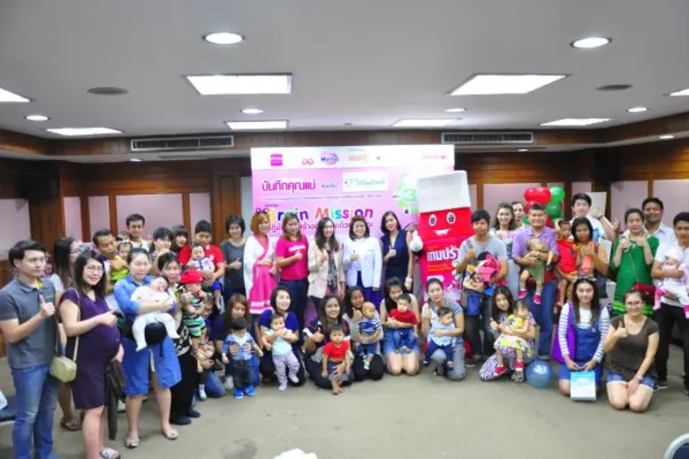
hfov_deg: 67.4
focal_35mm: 27
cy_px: 230
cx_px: 344
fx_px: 516
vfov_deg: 47.9
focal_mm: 18
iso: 1000
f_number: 3.5
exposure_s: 1/30
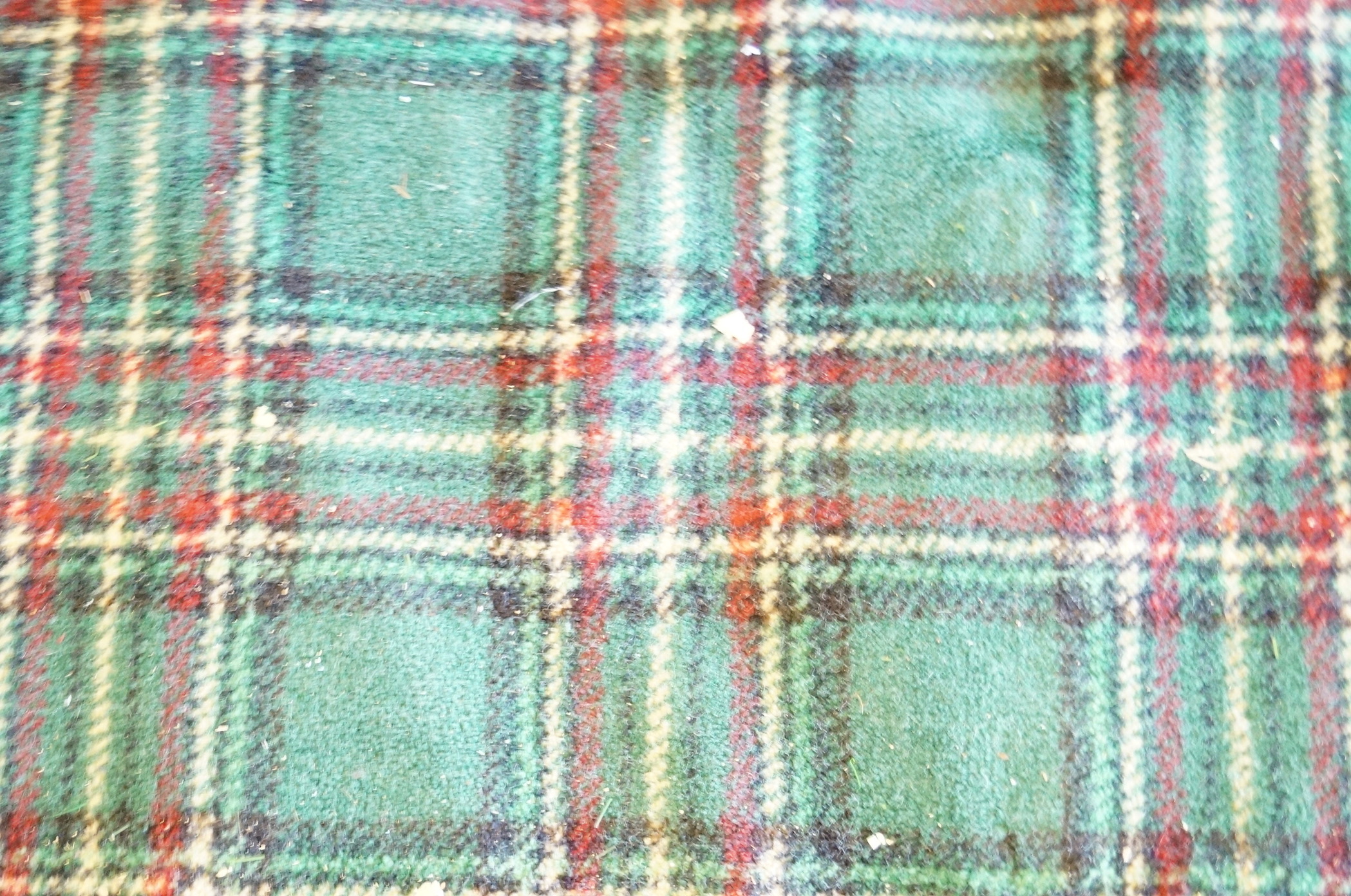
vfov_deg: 25.7
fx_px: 1967
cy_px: 448
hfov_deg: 37.9
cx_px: 676
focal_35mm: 52
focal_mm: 35
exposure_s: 1/30
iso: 3200
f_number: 5
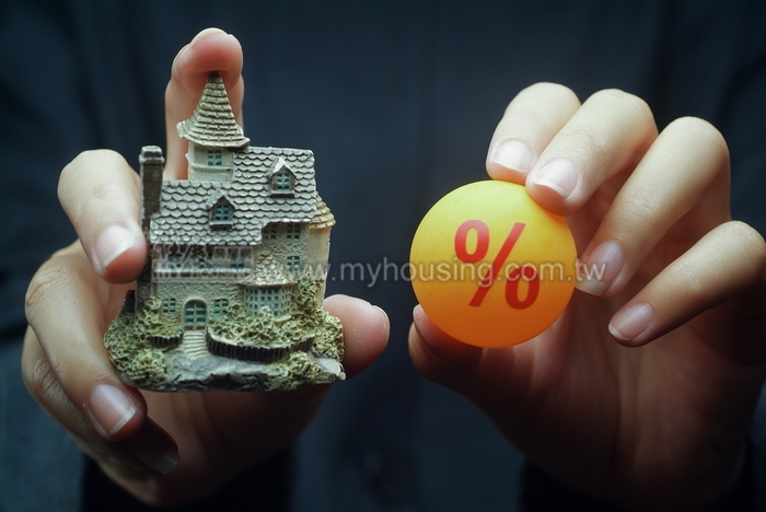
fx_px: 1917
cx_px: 383
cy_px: 256
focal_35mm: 90
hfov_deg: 22.6
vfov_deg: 15.2
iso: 100
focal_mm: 60
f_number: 5.6
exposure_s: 1/180
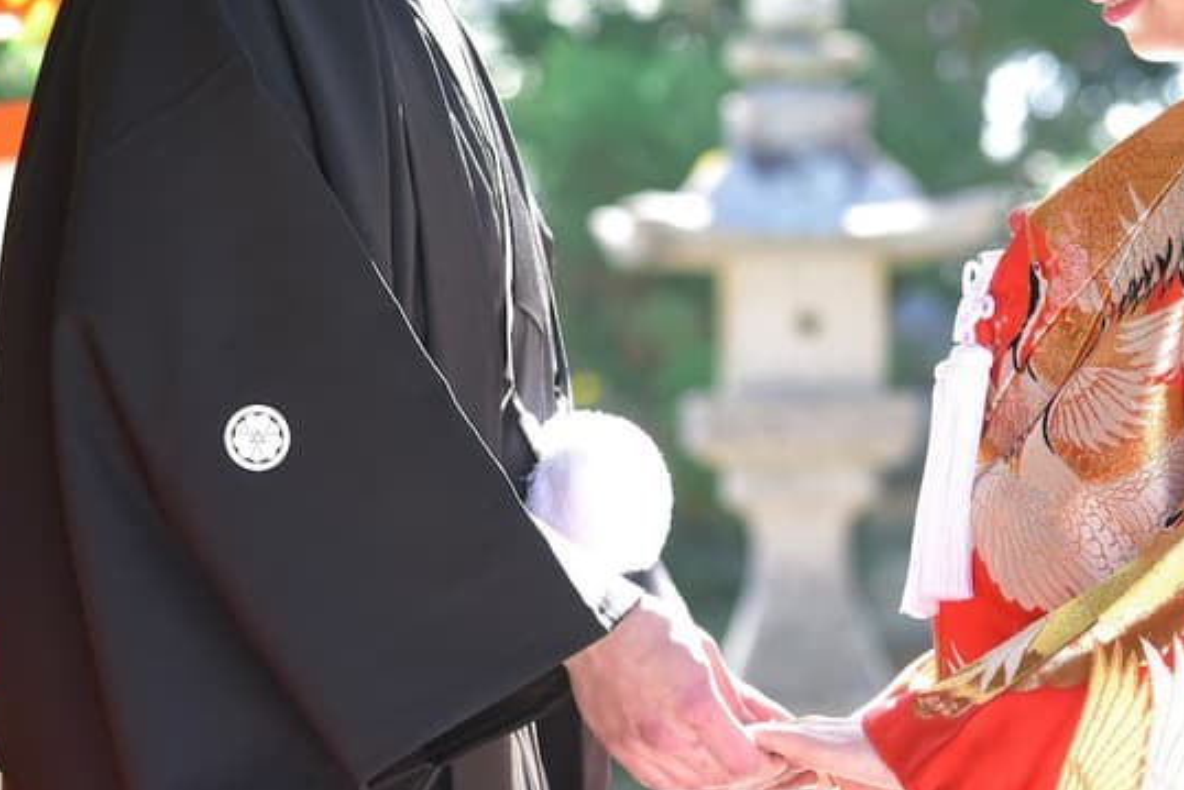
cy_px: -107
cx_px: 429
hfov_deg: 8.9
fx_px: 7566
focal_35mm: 230
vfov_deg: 6.0
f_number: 4
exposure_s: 1/500
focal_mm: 86
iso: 1000
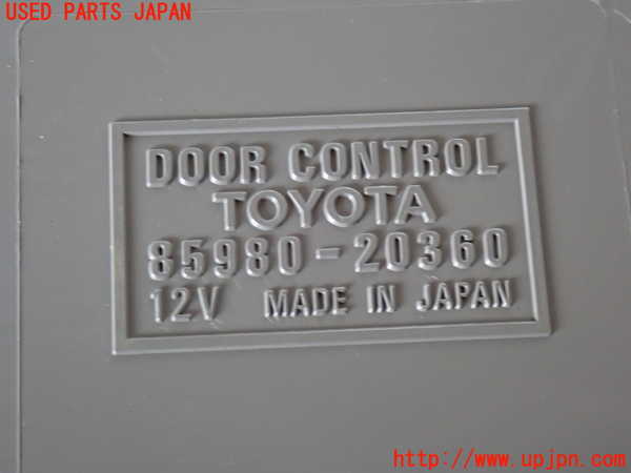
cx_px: 316
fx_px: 1495
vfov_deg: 18.0
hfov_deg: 23.8
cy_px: 236
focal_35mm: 82
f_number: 4.3
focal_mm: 14.62
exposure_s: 1/20
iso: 800
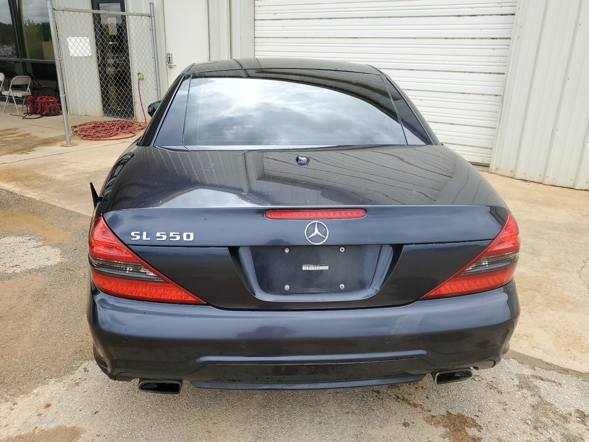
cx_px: 283
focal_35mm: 28
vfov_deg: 49.7
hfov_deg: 63.4
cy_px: 238
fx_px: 476
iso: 50
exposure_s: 1/1250
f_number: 1.5
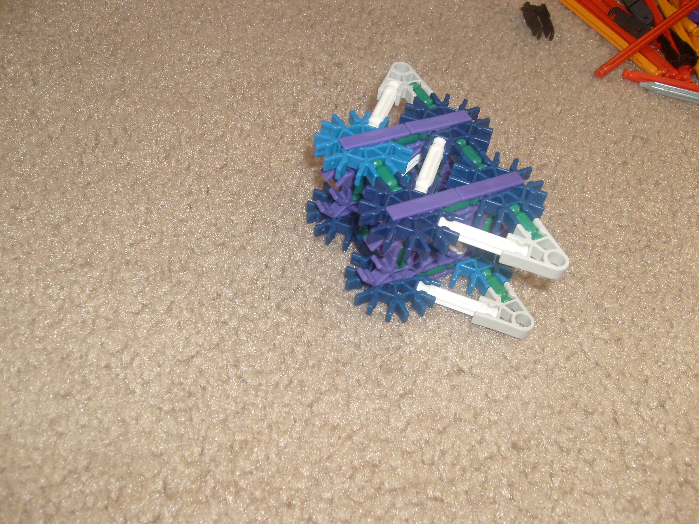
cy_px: 262
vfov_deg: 40.7
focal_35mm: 35
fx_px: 707
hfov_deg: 52.6
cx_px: 350
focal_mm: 5.8
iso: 100
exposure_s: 1/45
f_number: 2.8
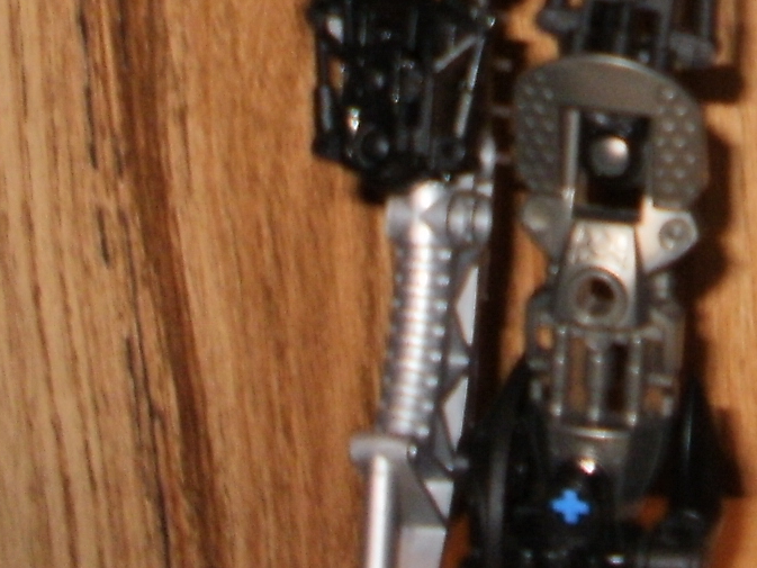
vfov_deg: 10.4
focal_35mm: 137
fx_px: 2997
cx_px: 1416
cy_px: -326
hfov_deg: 12.9
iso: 125
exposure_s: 1/30
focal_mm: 6.3
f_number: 3.5
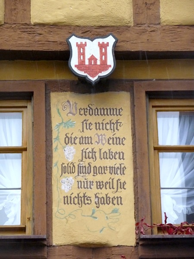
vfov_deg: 11.6
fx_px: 1270
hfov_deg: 8.7
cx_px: 97
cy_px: 130
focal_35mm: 170
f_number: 4.8
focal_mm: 29.1
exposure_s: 1/125
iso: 500
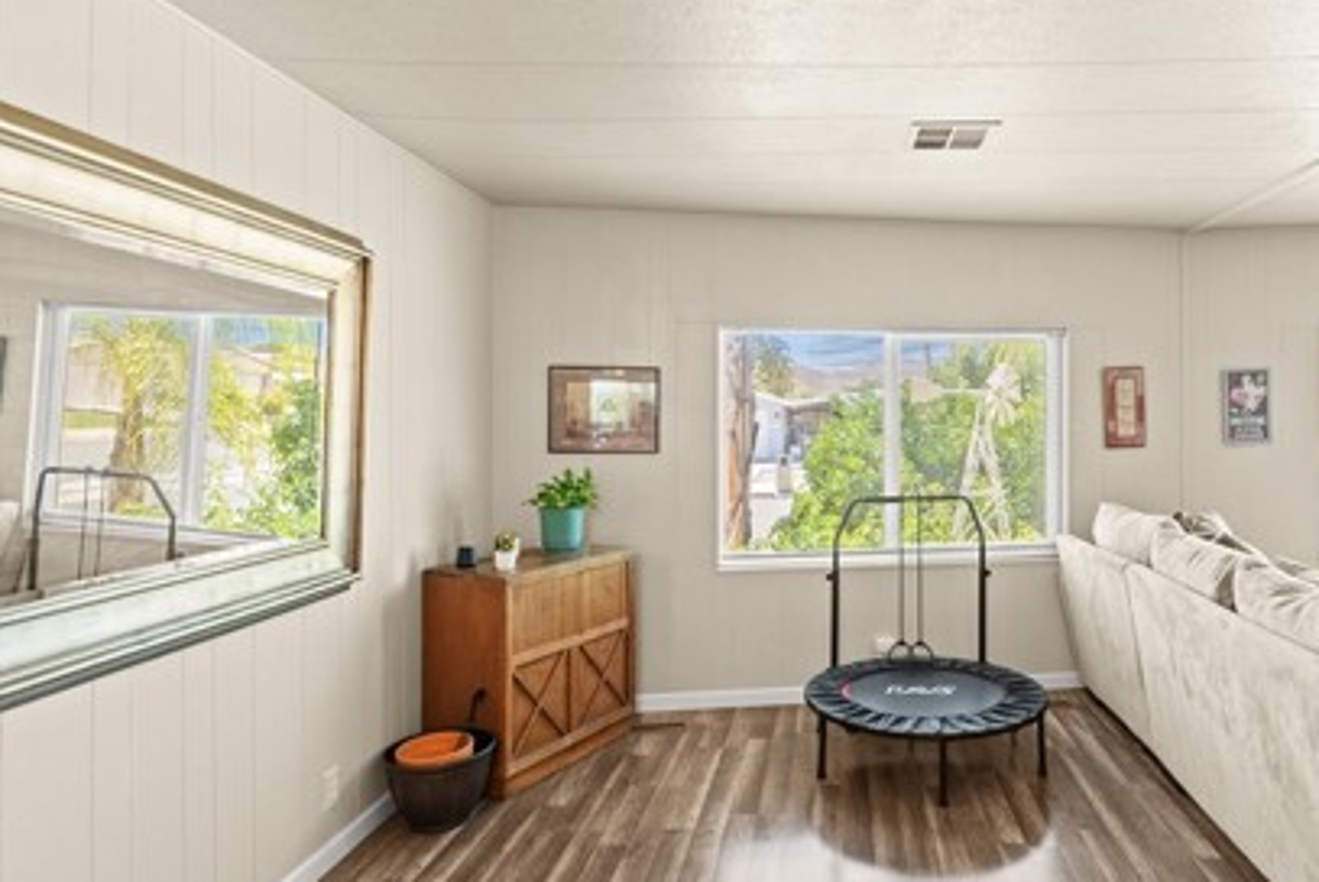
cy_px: 413
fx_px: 807
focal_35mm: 22
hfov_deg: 77.1
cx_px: 826
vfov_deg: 57.3
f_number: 8
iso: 1250
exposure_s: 1/8
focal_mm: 14
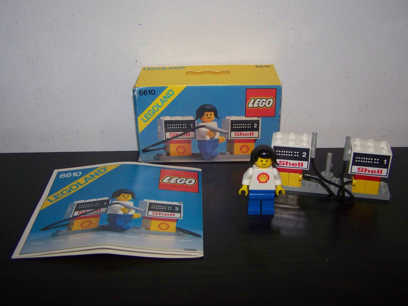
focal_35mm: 39
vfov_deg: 36.8
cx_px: 208
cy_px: 154
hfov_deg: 47.9
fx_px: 460
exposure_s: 1/30
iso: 200
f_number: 2.8
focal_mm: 6.3
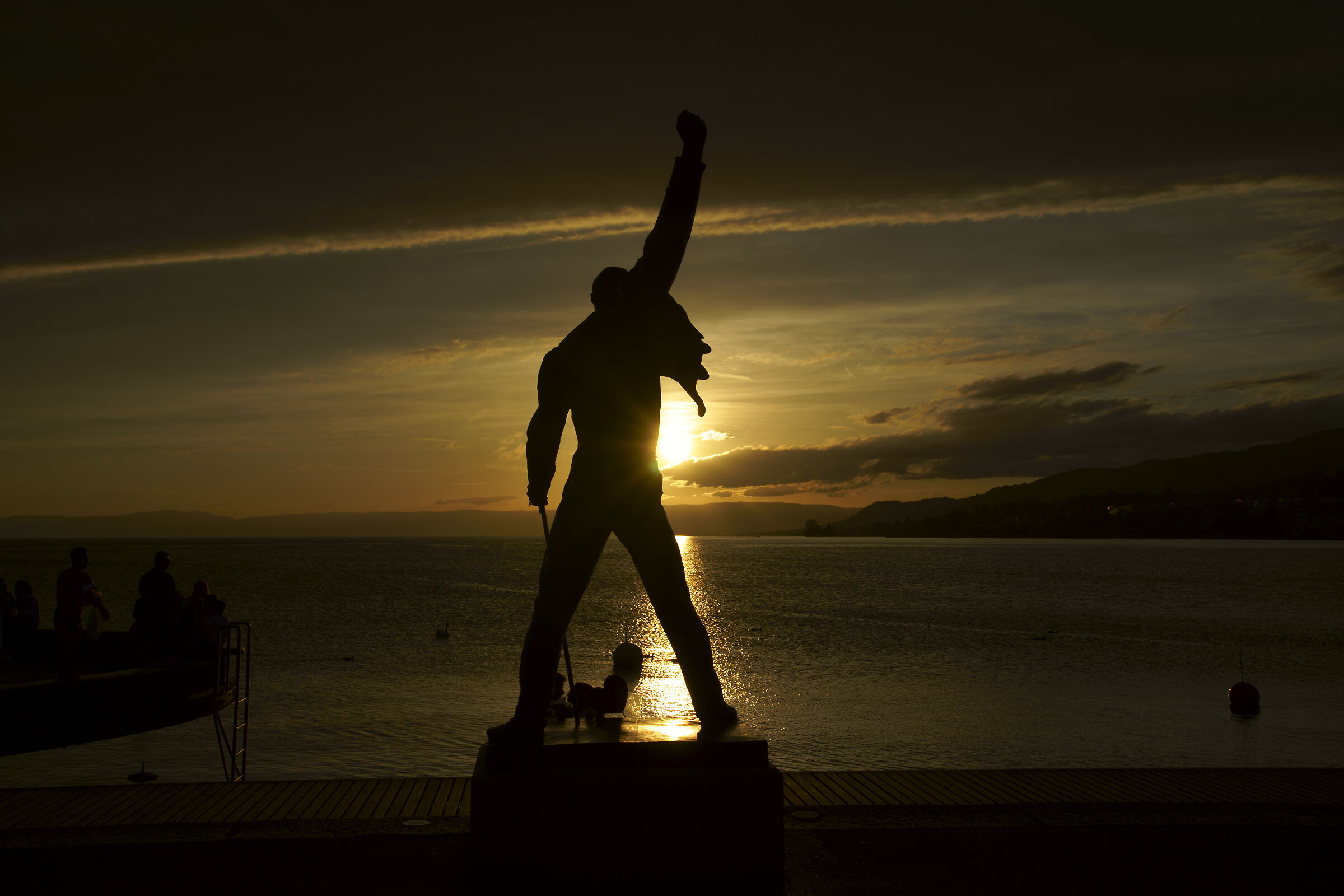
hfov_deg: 54.4
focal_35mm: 35
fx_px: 1307
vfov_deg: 37.9
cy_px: 448
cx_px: 672
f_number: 11
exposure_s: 1/400
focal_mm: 35
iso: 50
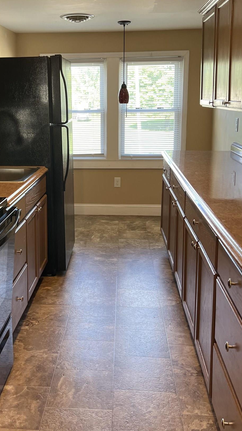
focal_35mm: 40
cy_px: 175
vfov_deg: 50.2
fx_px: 456
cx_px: 85
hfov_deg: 29.5
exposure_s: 1/120
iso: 125
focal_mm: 5.7
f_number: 1.5
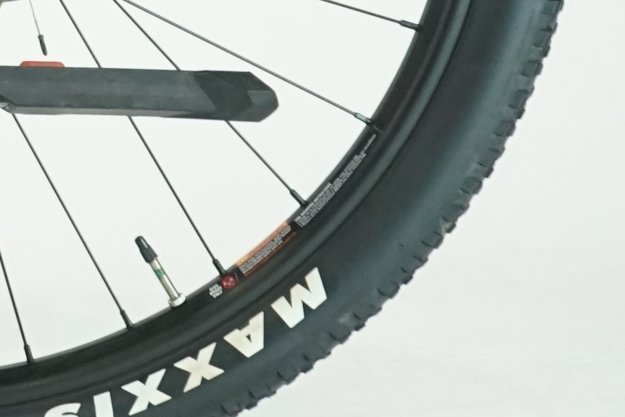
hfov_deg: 6.3
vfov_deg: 4.4
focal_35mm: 305
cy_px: -644
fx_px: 5296
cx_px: -1163
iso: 1600
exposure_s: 1/200
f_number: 5.6
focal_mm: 51
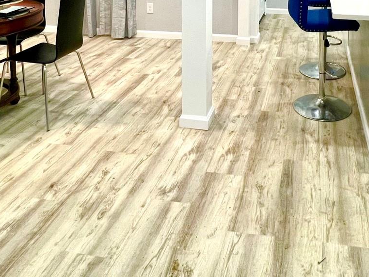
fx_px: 373
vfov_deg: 34.1
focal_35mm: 35
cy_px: -41
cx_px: 261
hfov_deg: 51.1
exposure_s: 1/60
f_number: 1.8
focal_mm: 1.57
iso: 125
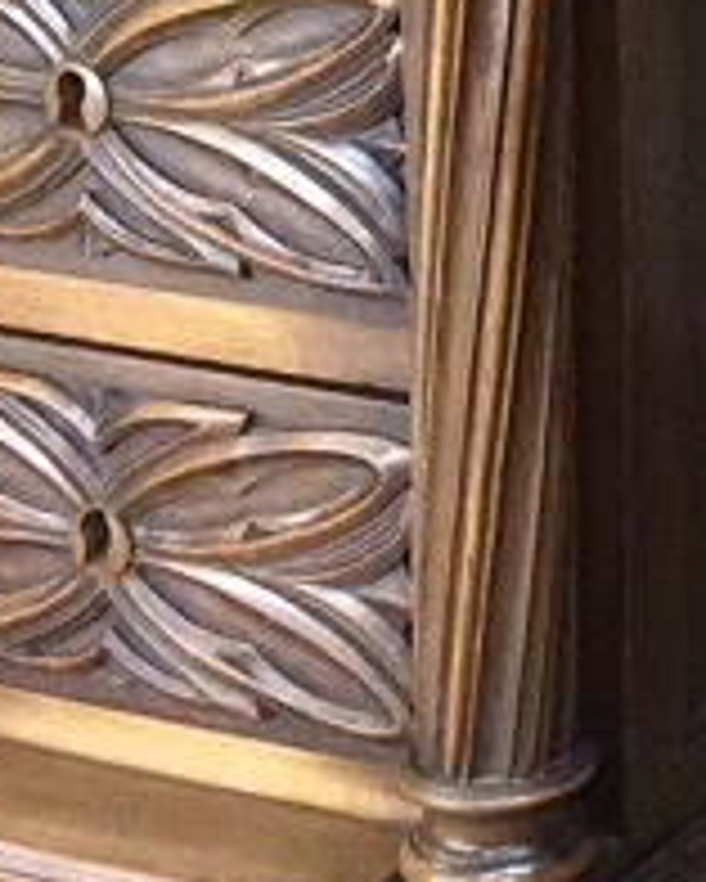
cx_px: 1394
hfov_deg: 11.3
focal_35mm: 124
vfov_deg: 15.2
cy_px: -16
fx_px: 3236
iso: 250
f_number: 2.4
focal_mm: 3.3
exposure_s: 1/25
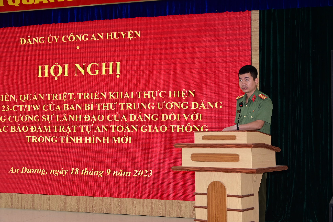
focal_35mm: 57
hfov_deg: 35.1
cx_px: 166
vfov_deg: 23.8
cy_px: 111
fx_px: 527
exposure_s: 1/200
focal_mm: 38
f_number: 5
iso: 1000
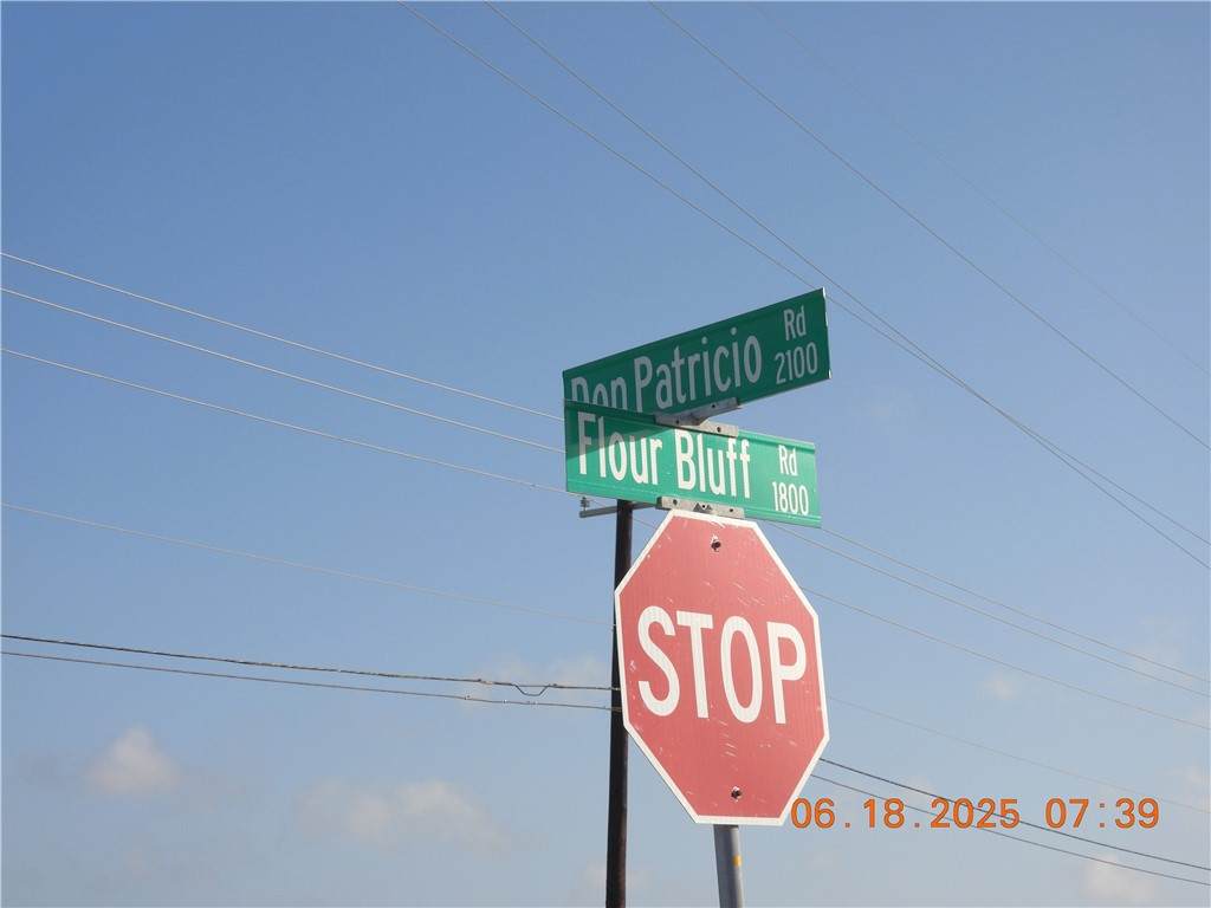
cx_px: 606
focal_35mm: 75
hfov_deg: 26.0
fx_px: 2624
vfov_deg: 19.6
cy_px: 454
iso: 100
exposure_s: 1/1600
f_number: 3.5
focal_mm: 13.4
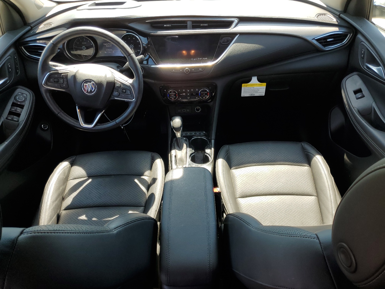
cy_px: 144
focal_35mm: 26
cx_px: 192
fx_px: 289
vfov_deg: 53.1
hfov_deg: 67.3
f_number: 1.5
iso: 50
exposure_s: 1/370
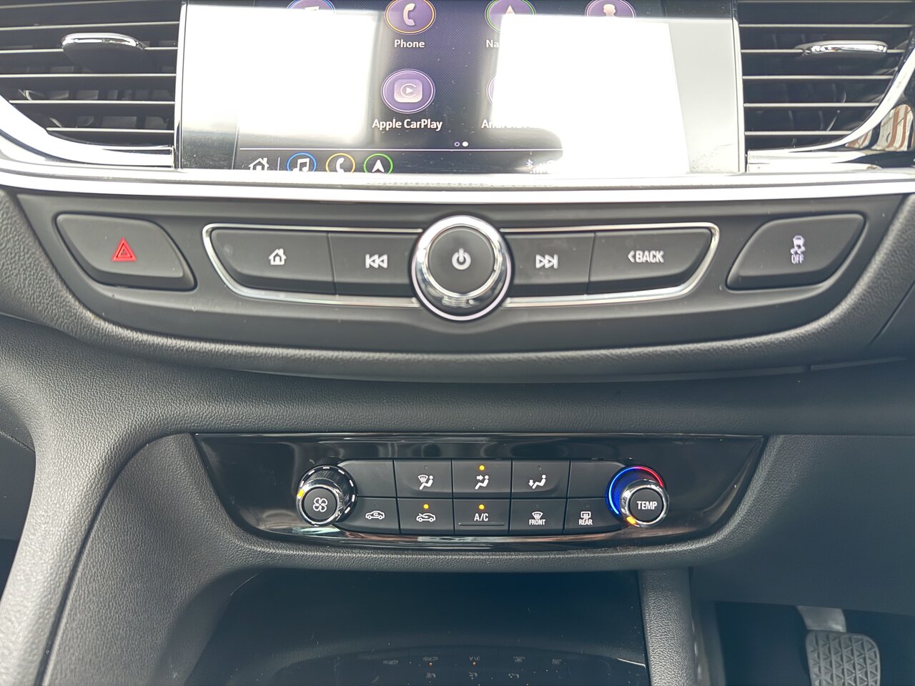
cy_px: 343
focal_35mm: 24
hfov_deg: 71.6
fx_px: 634
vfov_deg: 56.8
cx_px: 458
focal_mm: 6.76
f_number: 1.78
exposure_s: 1/25
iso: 1600
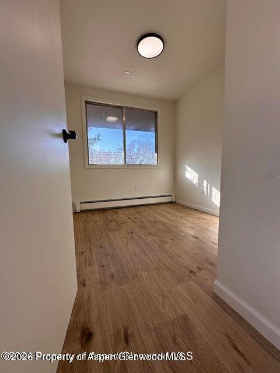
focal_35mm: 14
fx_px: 151
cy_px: 186
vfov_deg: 102.1
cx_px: 140
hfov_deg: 85.7
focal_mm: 2.22
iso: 40
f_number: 2.2
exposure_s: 1/240
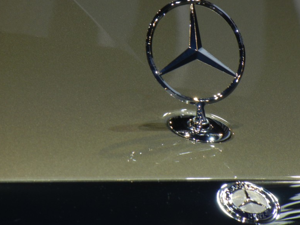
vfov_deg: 3.7
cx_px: 185
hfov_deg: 5.0
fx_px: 3449
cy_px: 112
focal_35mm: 398
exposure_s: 1/60
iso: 200
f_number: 5.6
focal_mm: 54
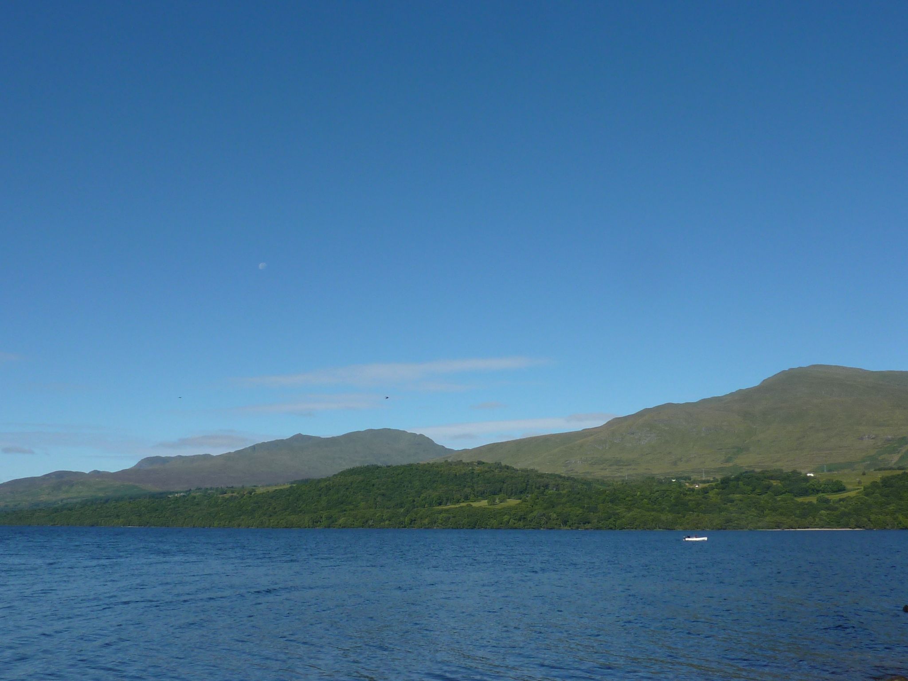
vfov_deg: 42.9
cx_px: 454
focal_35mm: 33
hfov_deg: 55.4
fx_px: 866
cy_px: 340
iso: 80
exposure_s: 1/500
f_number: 5.6
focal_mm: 4.1
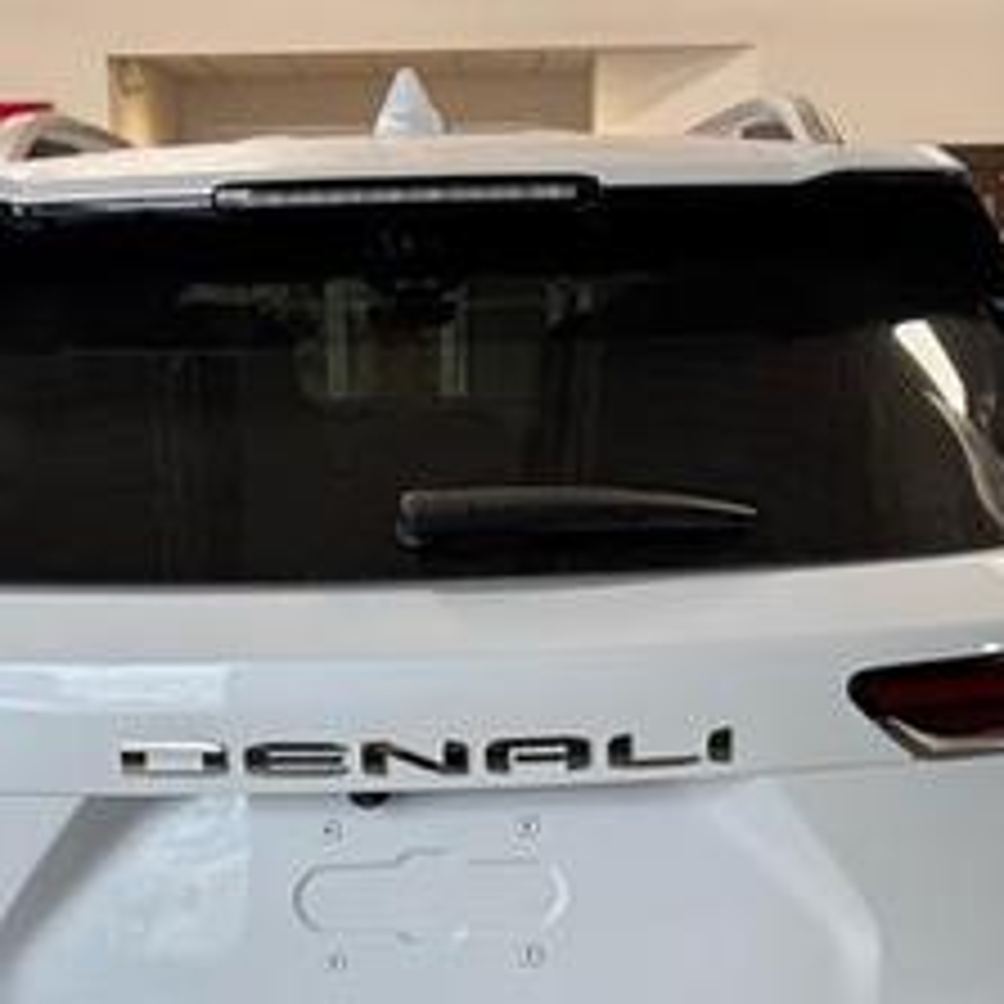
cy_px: 810
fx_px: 1575
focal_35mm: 48
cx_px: 450
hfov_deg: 35.3
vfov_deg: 34.2
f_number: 1.78
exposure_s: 1/120
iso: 125
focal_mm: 6.76
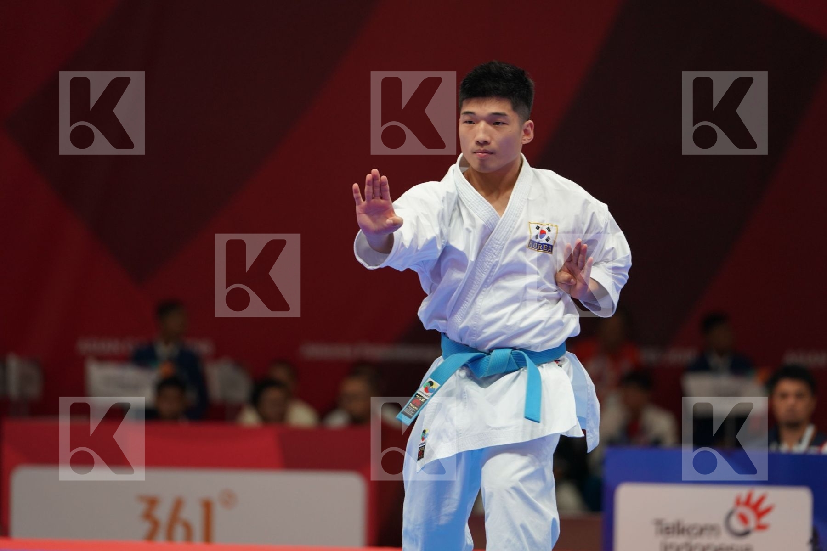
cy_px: 276
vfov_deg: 4.9
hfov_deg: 7.4
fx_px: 6432
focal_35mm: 280
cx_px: 414
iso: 1250
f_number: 4
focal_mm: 280
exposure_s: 1/500
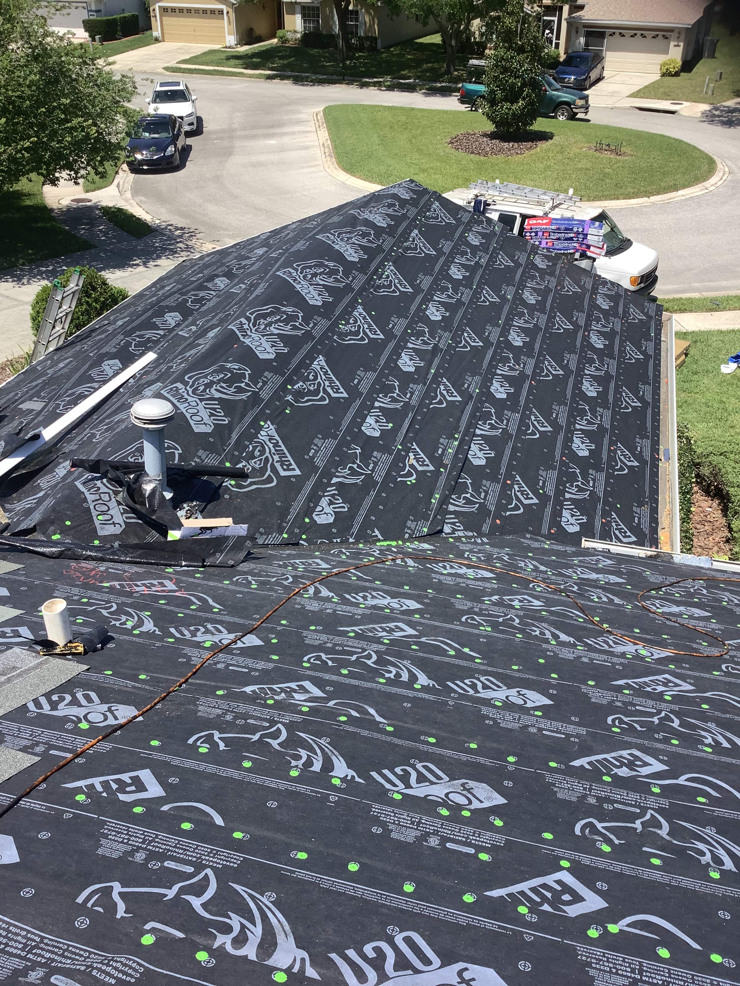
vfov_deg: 58.4
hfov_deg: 45.4
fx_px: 884
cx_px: 370
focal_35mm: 31
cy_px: 493
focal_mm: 3.3
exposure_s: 1/895
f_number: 2.4
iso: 25
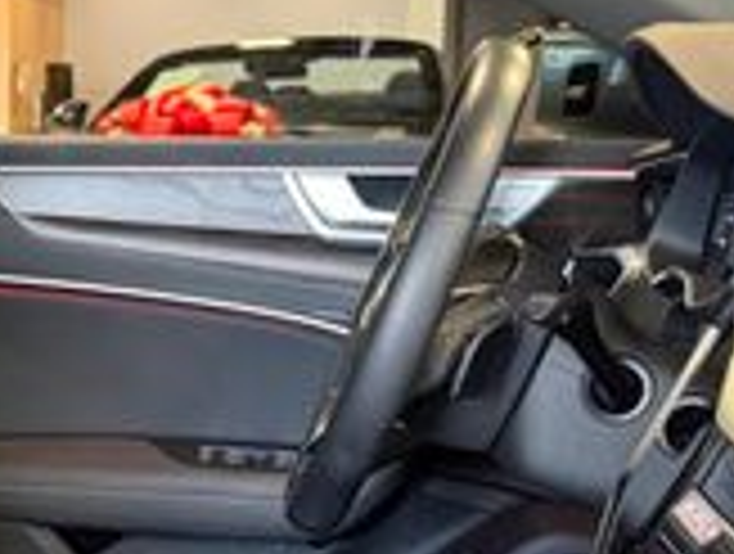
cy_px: 446
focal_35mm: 94
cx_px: -95
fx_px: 1998
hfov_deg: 19.8
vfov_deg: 15.7
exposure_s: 1/60
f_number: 1.78
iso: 400
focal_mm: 6.76
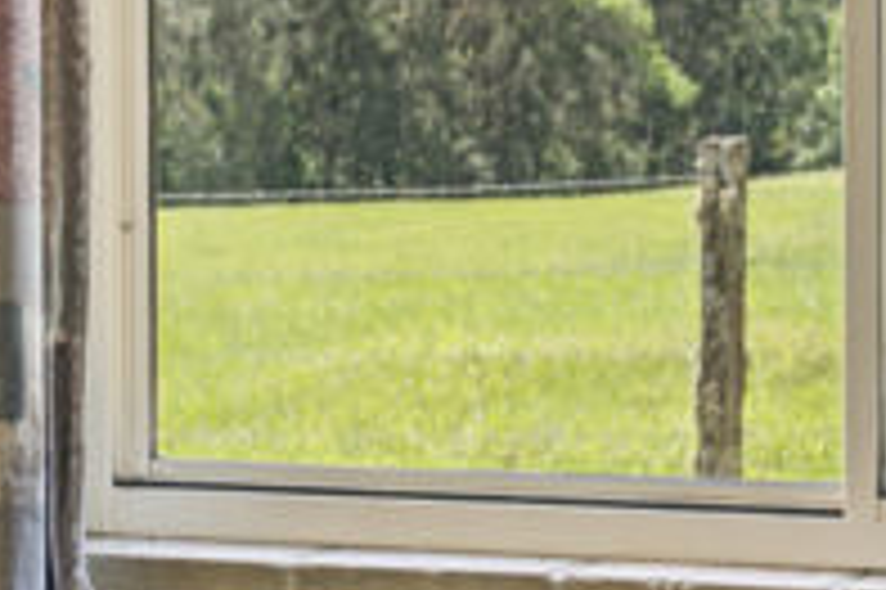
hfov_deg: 14.3
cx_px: 792
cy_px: 63
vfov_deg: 9.6
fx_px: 3492
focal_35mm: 142
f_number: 7.1
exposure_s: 1/30
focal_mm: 35
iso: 200
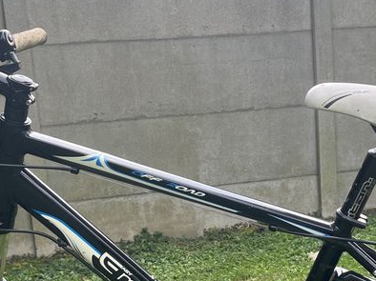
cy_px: 256
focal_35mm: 66
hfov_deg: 29.3
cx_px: 221
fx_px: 716
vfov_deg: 21.7
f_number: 1.5
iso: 40
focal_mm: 5.7
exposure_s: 1/217
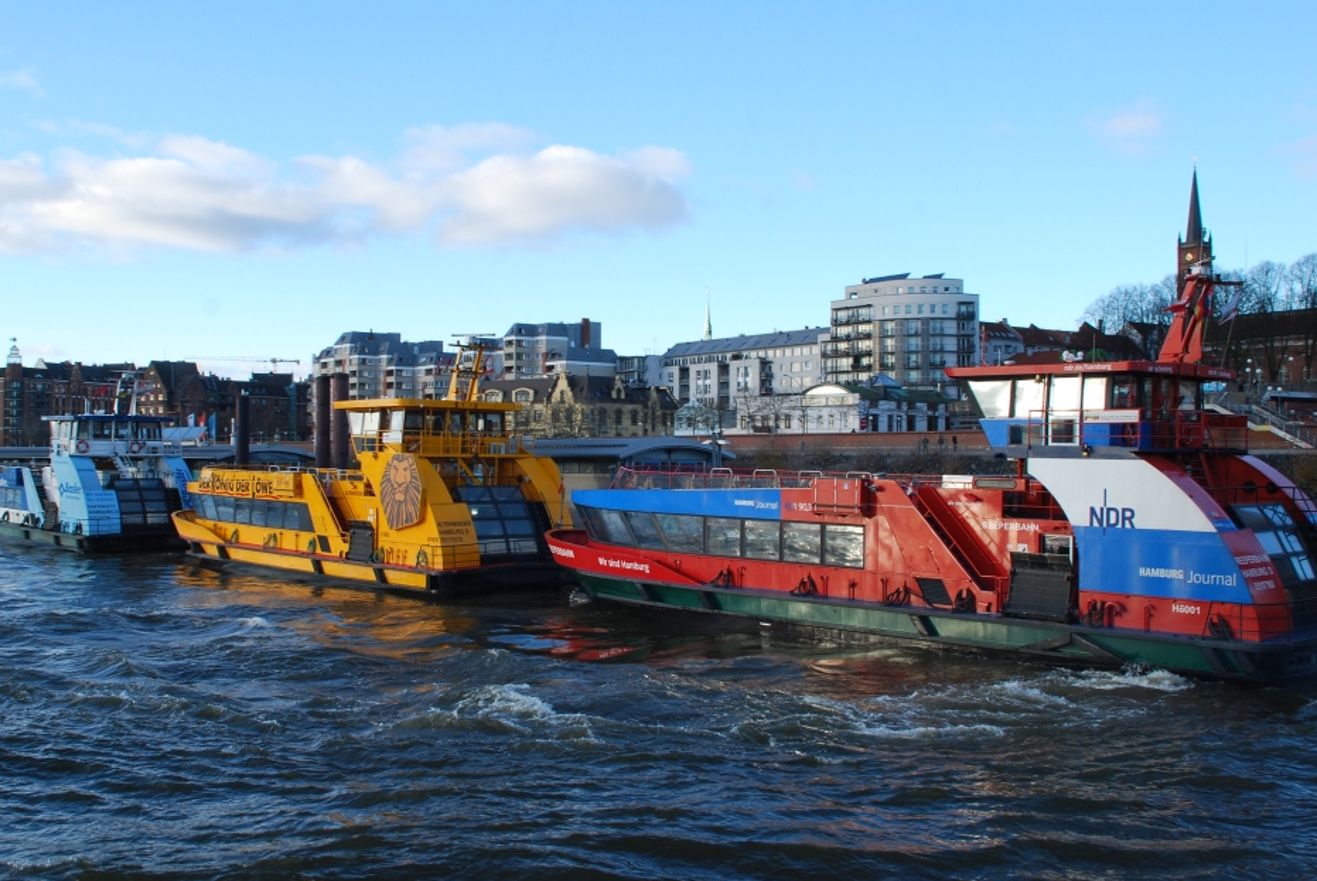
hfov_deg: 57.2
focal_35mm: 33
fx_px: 1209
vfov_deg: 40.1
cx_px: 665
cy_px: 421
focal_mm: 20
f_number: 8
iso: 200
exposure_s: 1/80
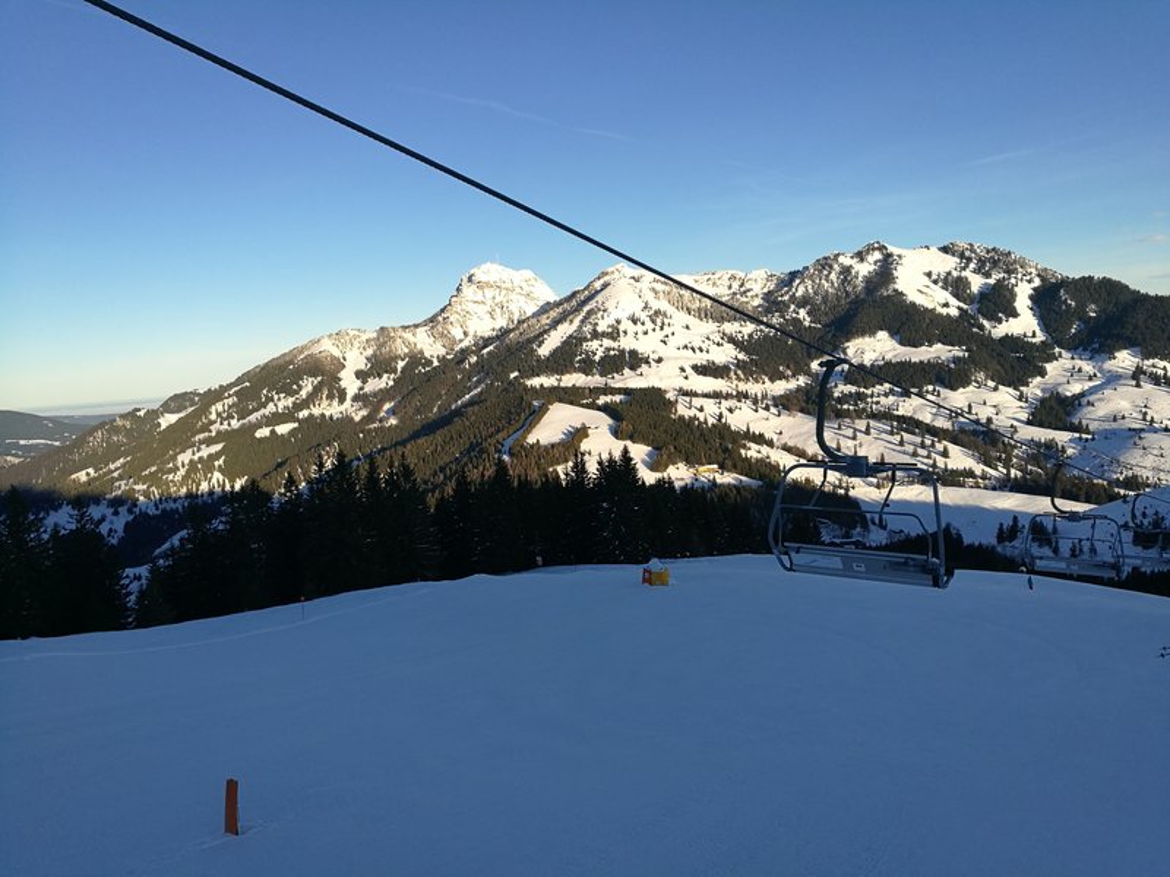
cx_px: 585
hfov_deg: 65.3
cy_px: 438
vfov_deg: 51.4
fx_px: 913
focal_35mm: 27
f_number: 2.2
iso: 50
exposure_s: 1/743
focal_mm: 4.5
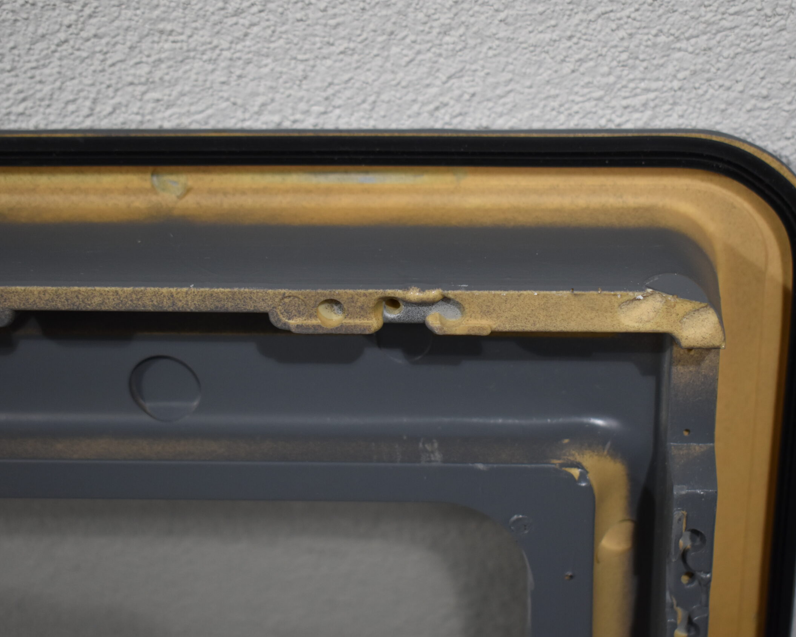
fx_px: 1531
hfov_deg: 29.1
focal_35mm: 65
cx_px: 471
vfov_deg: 23.5
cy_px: 318
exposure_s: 1/250
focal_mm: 38
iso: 720
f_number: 4.8
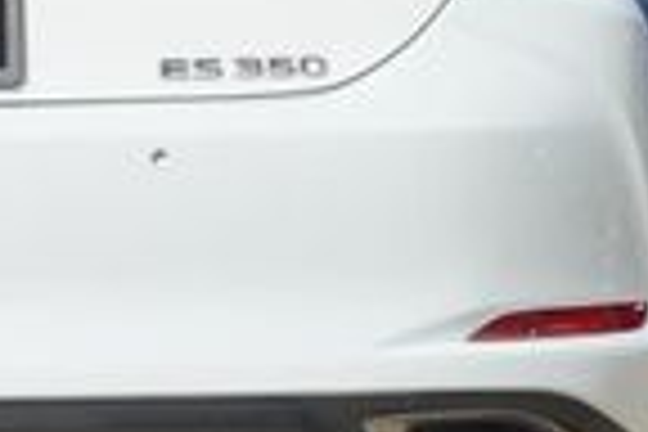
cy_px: -7
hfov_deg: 12.0
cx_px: -130
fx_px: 3010
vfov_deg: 8.2
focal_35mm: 167
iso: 160
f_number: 13
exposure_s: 1/200
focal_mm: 25
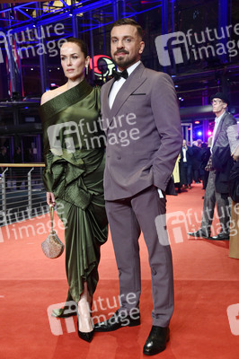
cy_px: 180
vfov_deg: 38.2
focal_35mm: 52
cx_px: 120
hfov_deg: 25.9
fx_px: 519
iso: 5000
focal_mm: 52
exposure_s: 1/200
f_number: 5.6
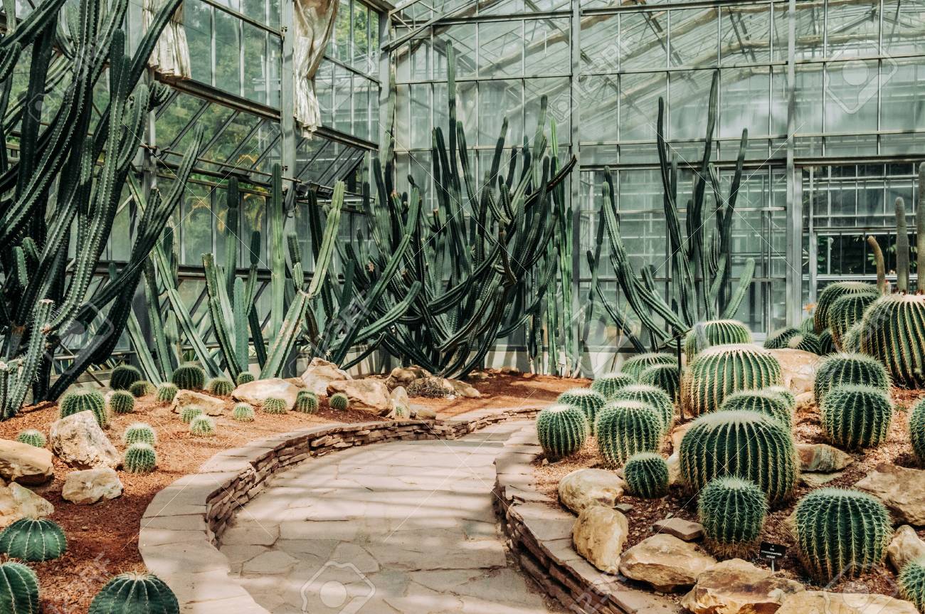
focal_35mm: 48
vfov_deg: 28.0
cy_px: 307
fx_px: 1232
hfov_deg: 41.2
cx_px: 462
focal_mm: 32
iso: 640
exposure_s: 1/8000
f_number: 5.6
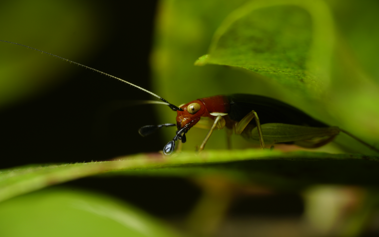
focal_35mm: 207
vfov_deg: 6.4
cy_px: 113
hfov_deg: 10.2
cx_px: 190
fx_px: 2133
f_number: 14
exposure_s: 1/125
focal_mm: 135
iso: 200
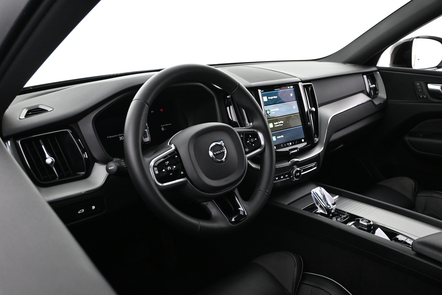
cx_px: 221
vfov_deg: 44.6
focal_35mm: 29
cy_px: 148
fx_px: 359
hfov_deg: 63.2
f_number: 3.8
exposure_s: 1/20
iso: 1600
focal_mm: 19.5
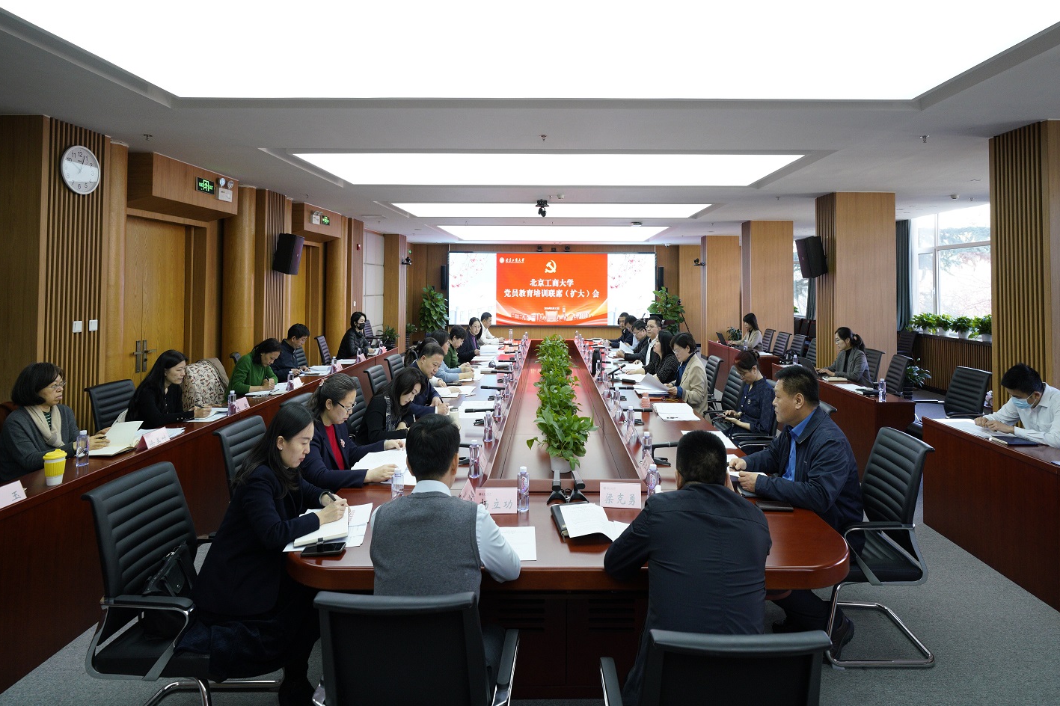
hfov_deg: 90.0
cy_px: 333
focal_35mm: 18
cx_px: 540
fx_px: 530
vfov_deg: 67.3
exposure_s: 1/100
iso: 1600
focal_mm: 17
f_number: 4.5
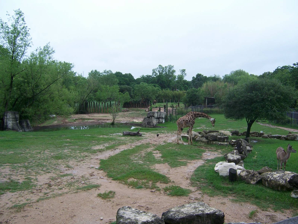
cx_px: 149
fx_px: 284
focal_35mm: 33
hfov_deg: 55.4
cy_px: 112
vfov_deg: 42.9
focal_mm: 5.5
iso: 80
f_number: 3.4
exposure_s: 1/250
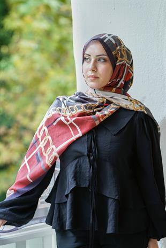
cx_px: 83
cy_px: 124
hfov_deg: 9.2
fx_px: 1036
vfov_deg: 13.7
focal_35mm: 150
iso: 400
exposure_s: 1/125
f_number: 4.5
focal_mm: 150
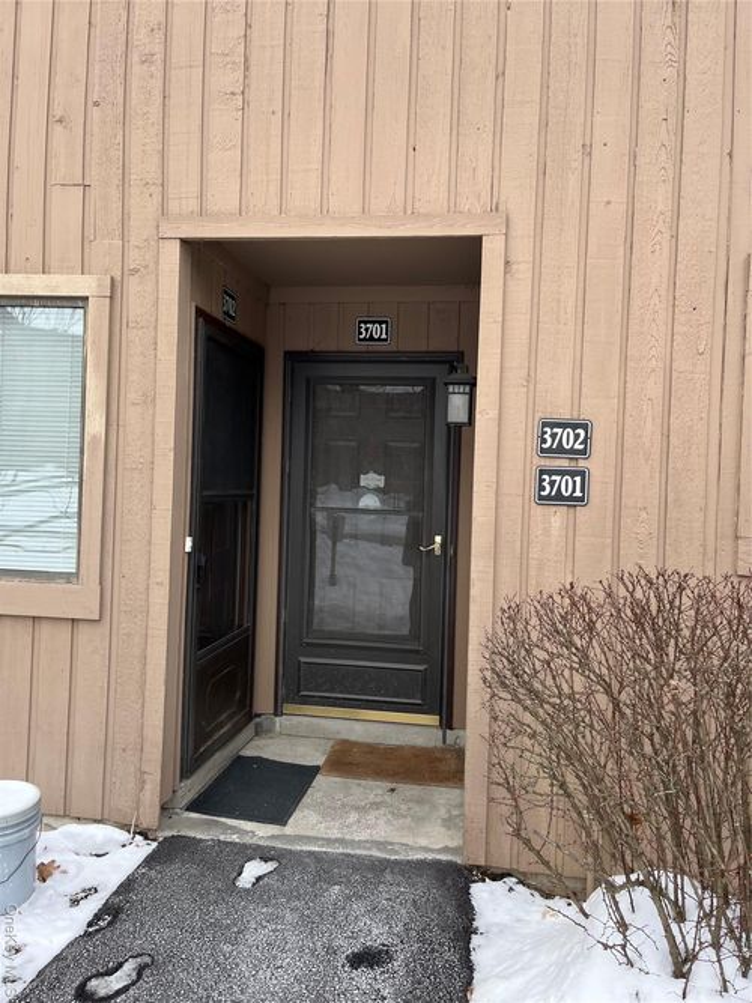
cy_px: 502
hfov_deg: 53.0
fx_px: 753
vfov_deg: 67.3
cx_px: 376
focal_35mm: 26
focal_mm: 5.1
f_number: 1.6
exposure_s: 1/454
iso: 50
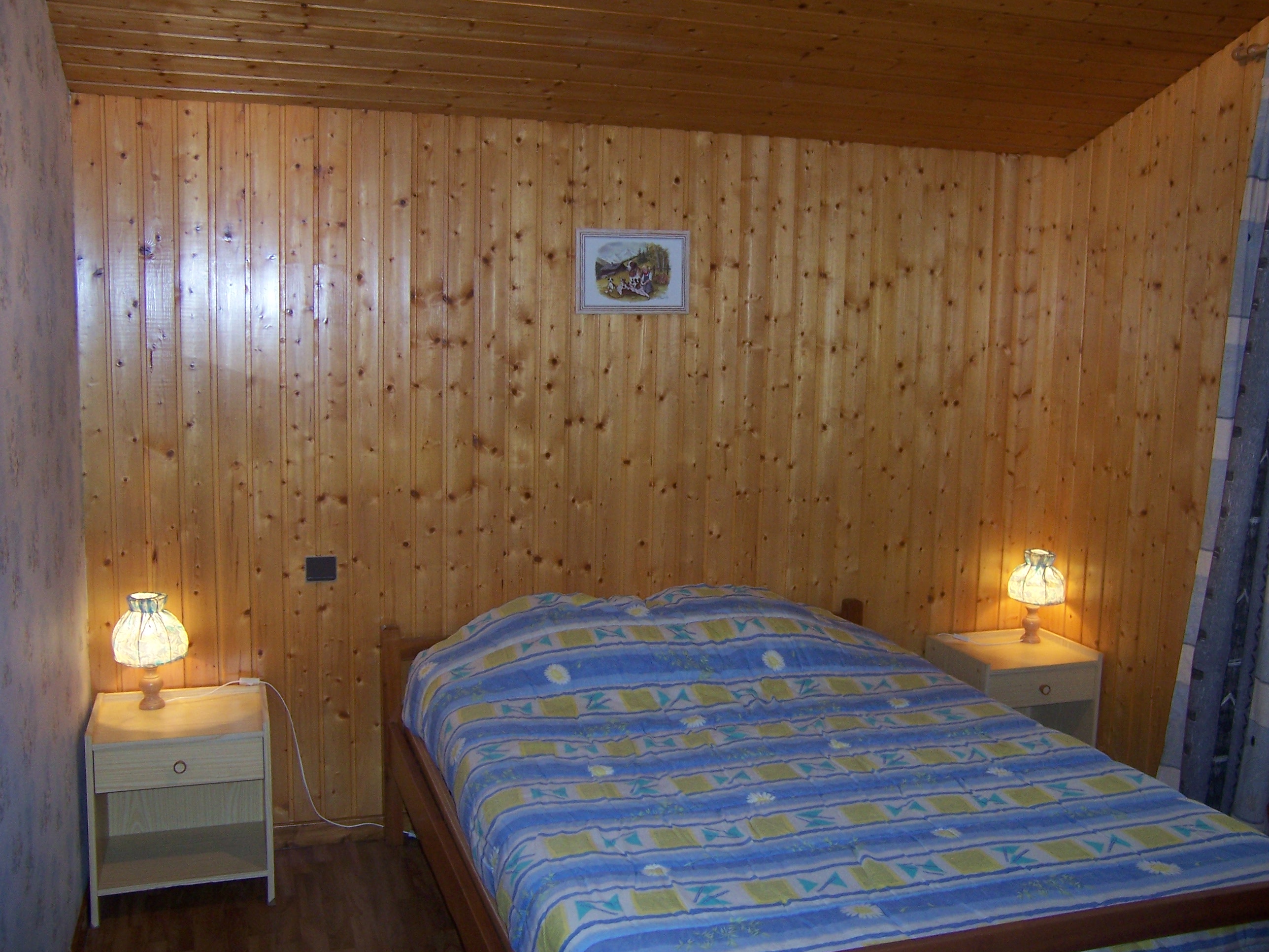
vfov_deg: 42.9
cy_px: 476
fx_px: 1210
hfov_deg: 55.4
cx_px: 634
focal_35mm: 33
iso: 140
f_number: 2.8
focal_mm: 5.5
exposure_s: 1/60
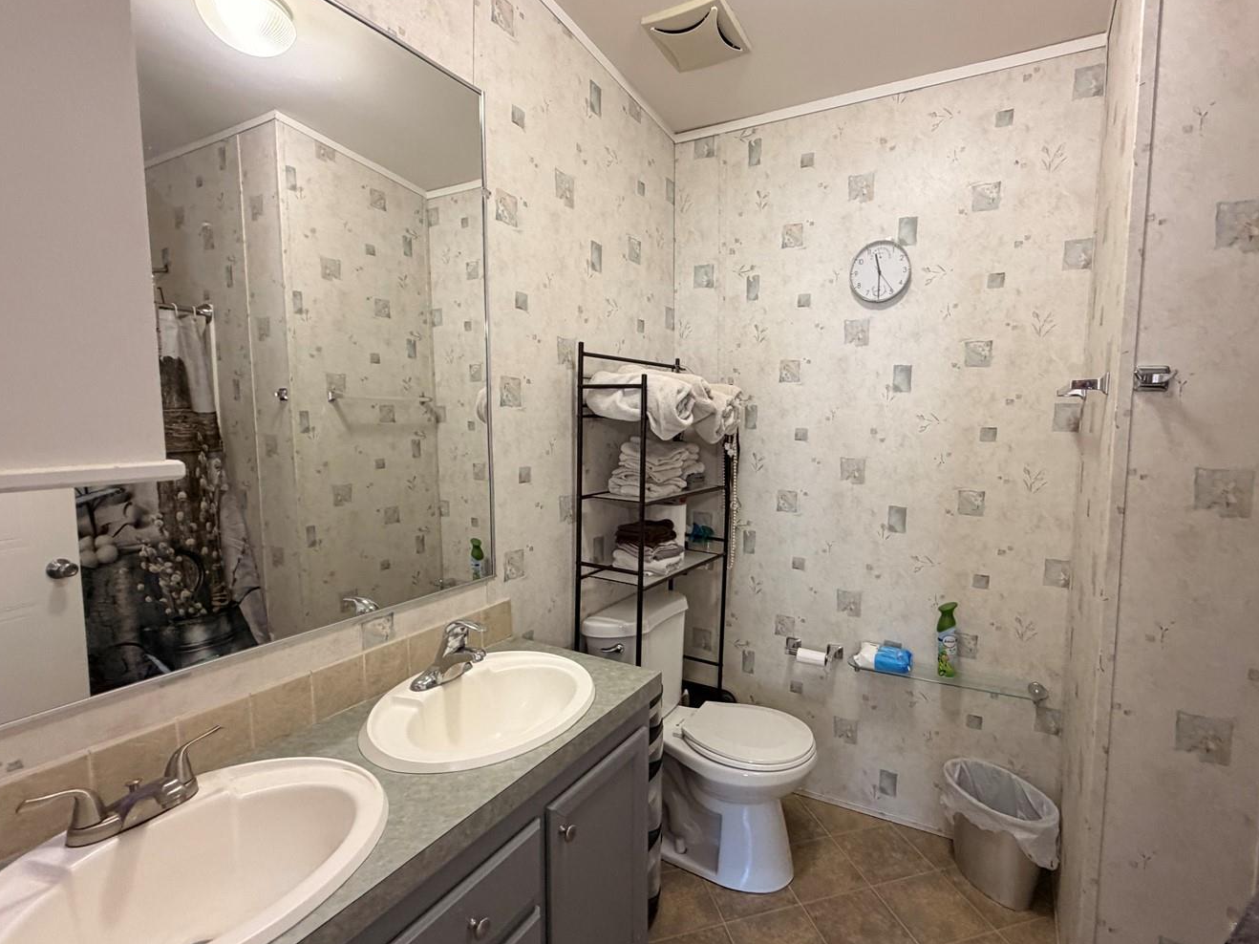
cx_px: 694
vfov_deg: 74.7
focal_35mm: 17
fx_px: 618
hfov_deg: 90.7
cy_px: 471
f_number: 2.2
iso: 250
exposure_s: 1/60
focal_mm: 2.22
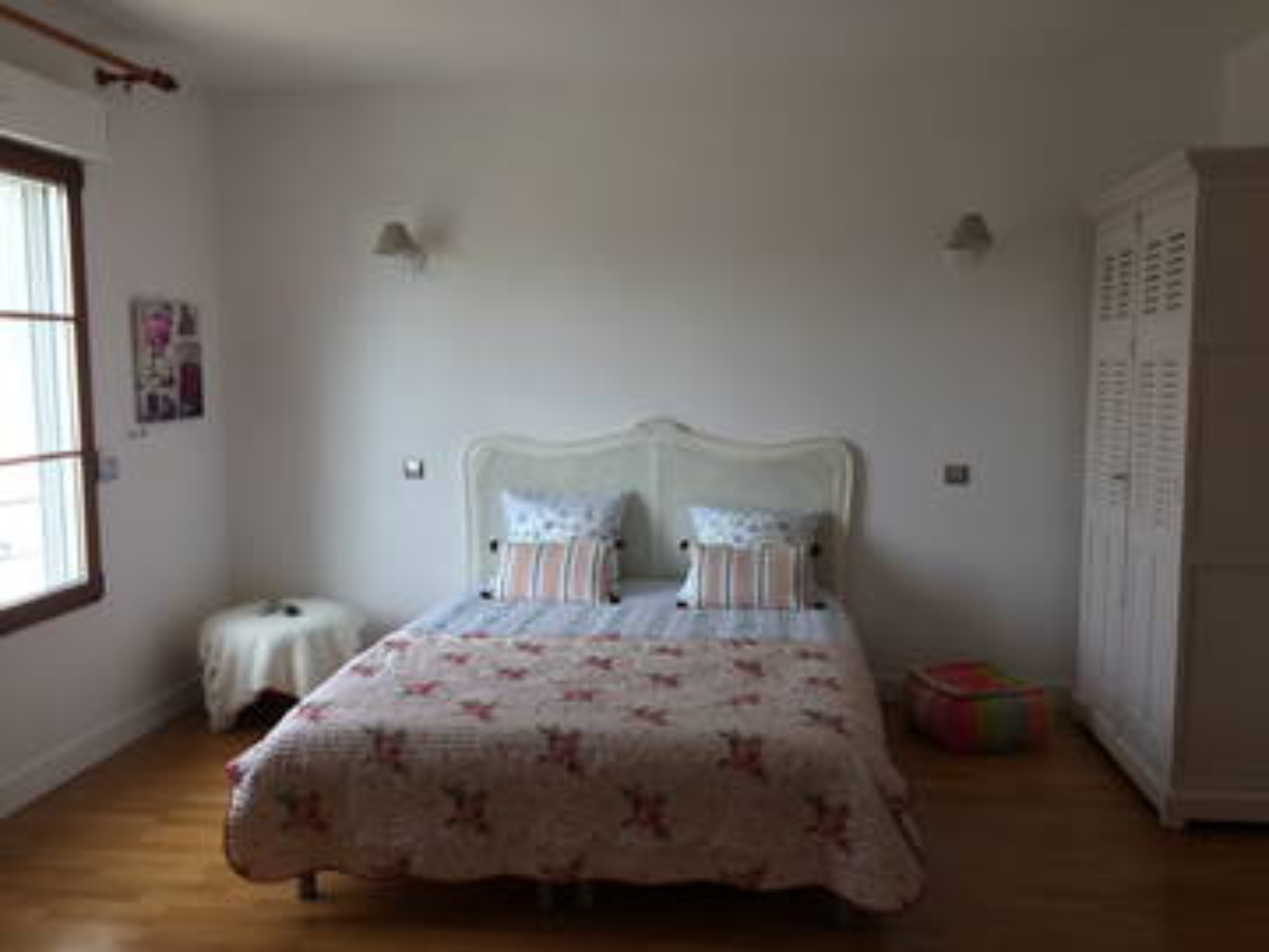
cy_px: 476
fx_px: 1063
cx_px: 634
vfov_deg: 48.2
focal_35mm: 29
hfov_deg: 61.7
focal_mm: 4.15
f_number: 2.2
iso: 64
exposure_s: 1/100
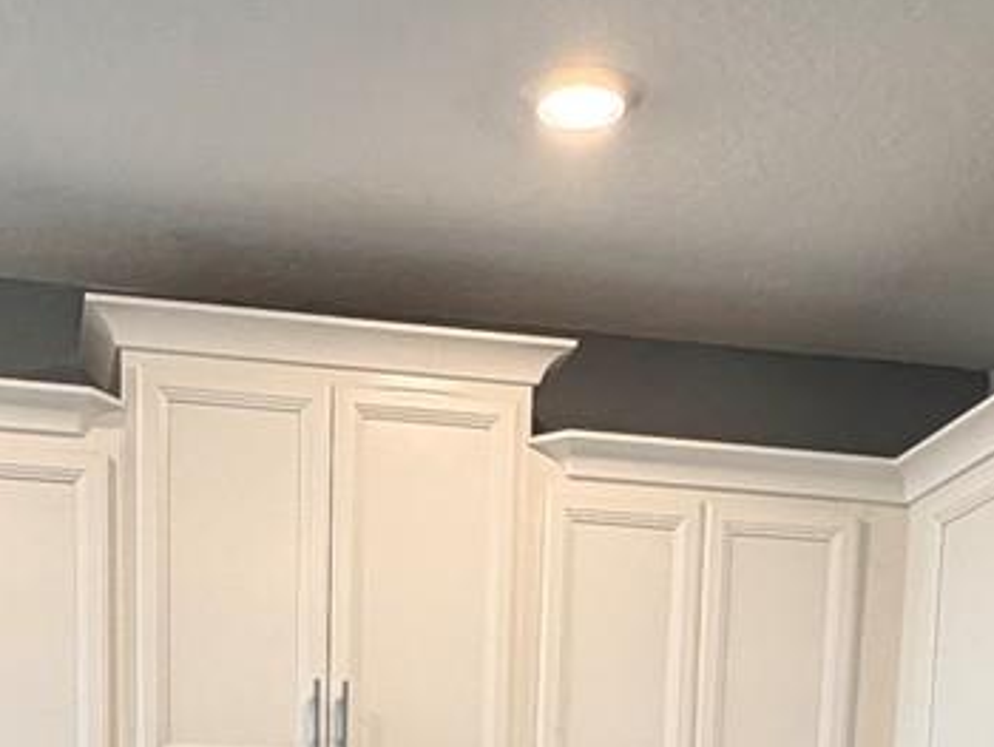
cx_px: 403
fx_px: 1839
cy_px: 1318
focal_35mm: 64
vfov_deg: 18.4
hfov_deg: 30.2
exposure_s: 1/120
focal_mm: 2.22
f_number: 2.2
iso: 250
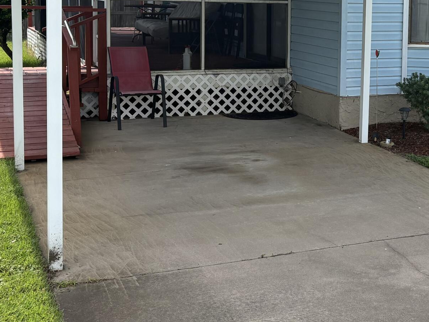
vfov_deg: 22.3
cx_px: 392
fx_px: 806
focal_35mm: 65
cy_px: 74
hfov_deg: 28.6
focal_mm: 5.96
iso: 64
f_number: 1.6
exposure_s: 1/3279
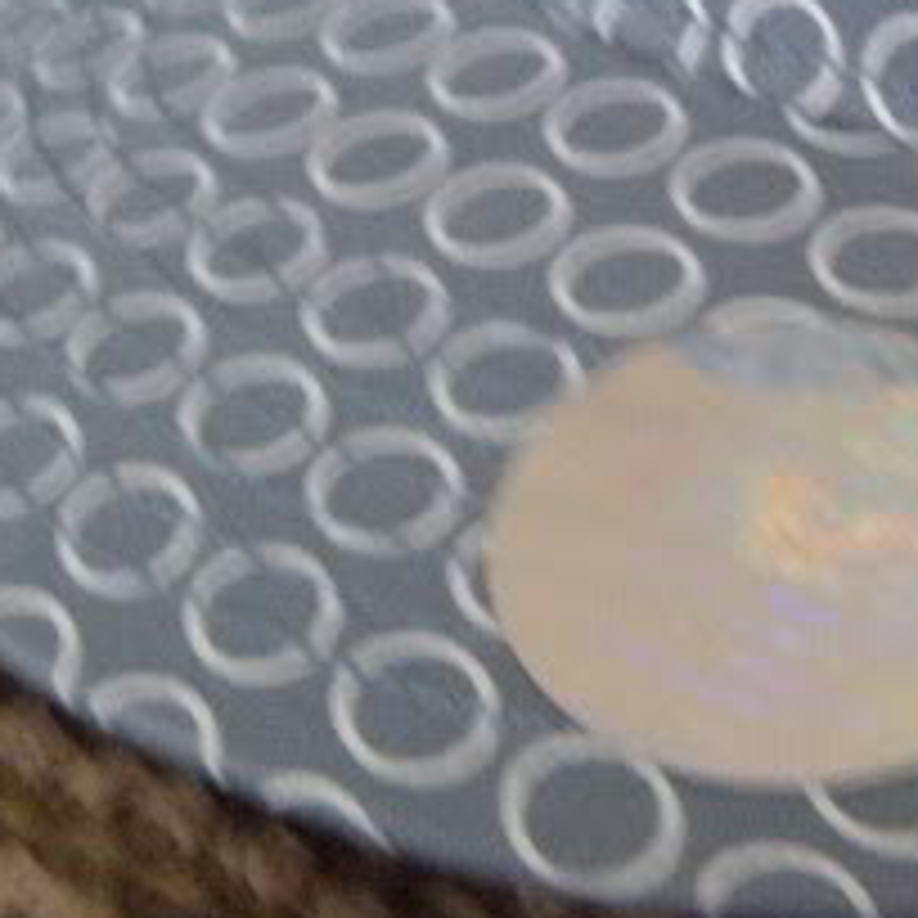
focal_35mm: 97
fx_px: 2910
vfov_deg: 17.4
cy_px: -63
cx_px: 986
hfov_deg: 17.4
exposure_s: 1/8.7
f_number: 3.8
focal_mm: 5.9
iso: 590
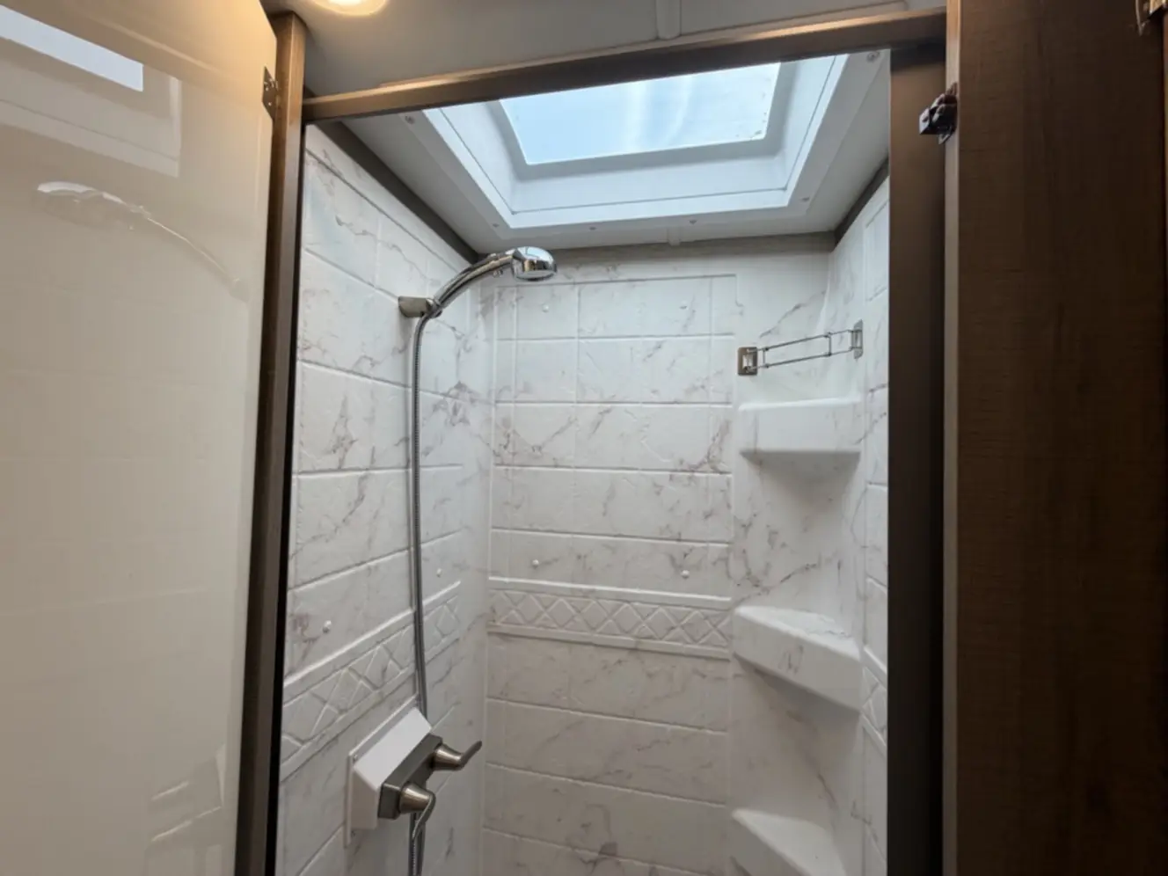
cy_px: 438
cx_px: 584
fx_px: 472
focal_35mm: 14
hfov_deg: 102.1
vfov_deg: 85.7
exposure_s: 1/121
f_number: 2.2
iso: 100
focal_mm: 2.22
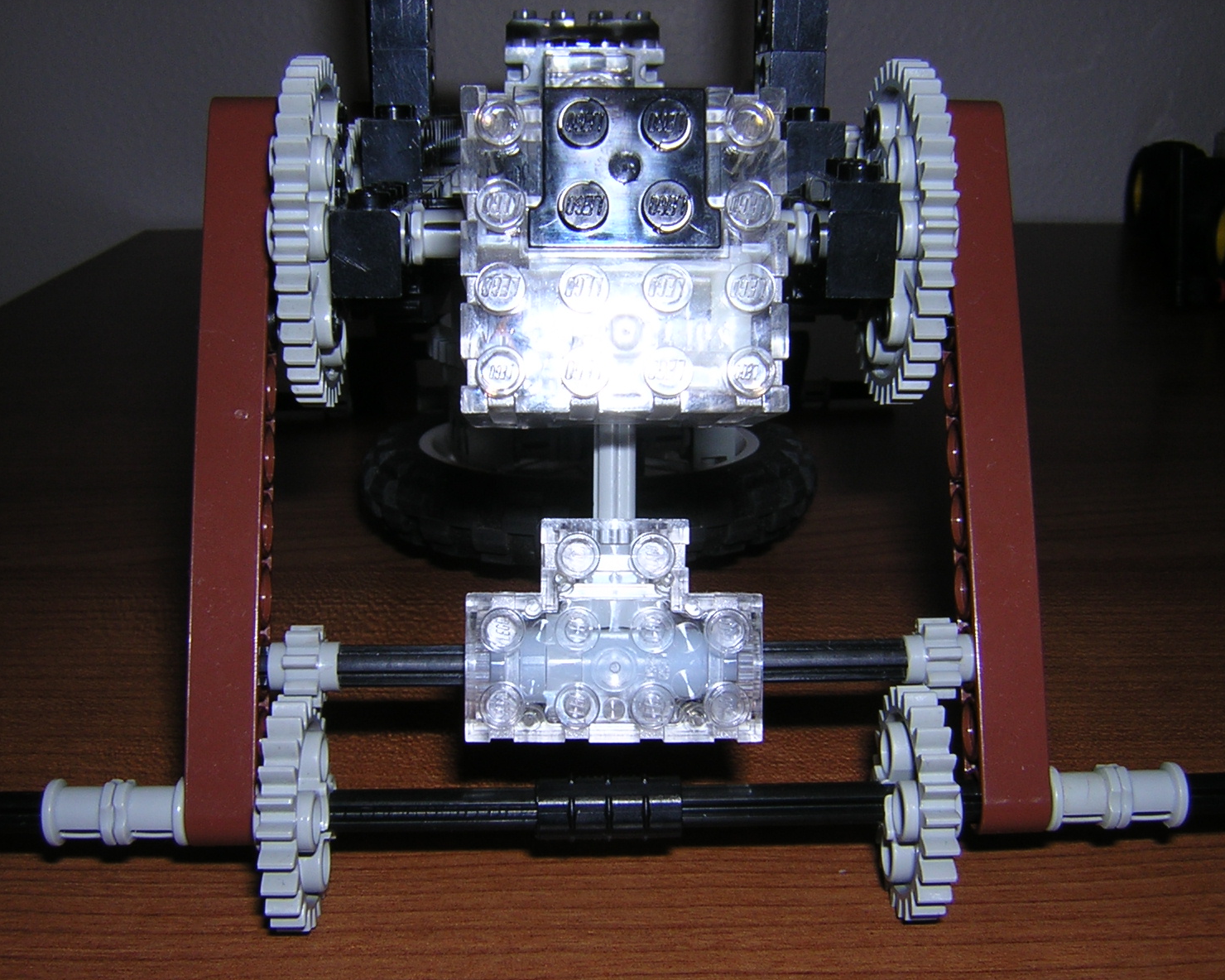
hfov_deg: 47.9
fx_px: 1378
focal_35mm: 38
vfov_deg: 39.2
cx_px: 604
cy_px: 492
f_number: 5.2
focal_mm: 4.7
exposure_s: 1/60.1
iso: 100
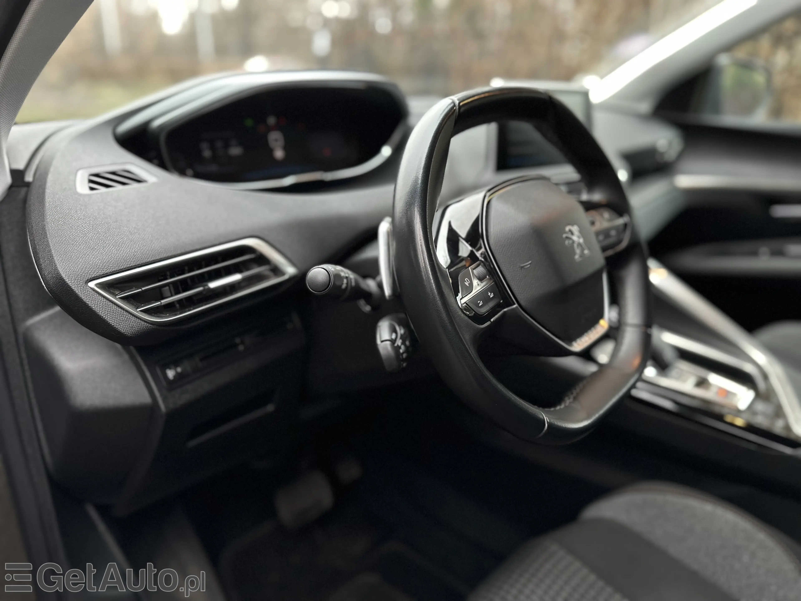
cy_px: 300
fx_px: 555
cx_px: 400
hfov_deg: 71.6
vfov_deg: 56.8
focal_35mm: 24
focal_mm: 6.86
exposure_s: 1/60
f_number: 1.78
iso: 400
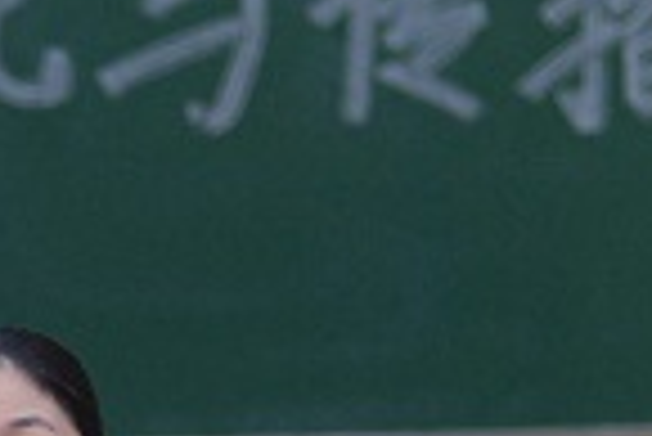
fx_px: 8013
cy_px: 569
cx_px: -180
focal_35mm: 442
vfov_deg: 3.1
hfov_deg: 4.6
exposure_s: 1/100
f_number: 1.8
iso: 1000
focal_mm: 85
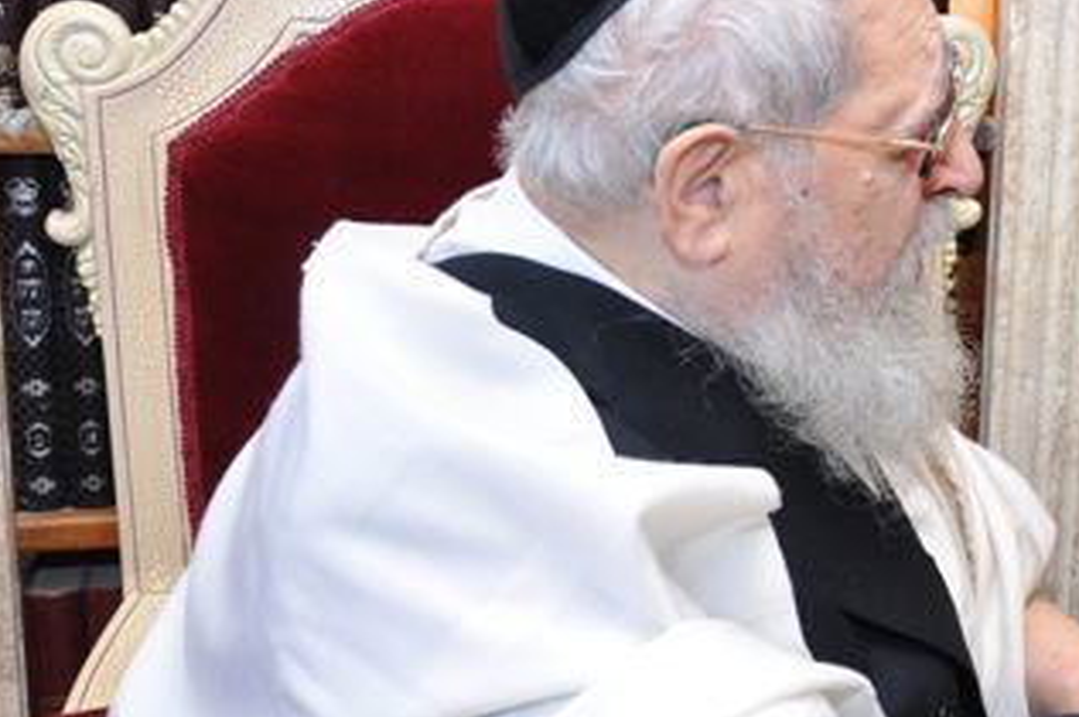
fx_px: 2186
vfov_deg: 18.6
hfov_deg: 26.4
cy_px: 302
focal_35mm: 73
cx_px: 1062
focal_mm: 24
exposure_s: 1/60
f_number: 4
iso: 320
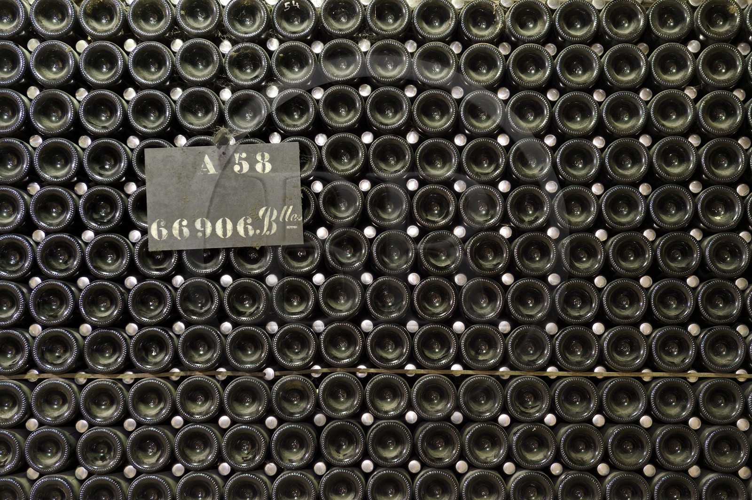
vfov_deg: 21.9
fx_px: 1294
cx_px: 376
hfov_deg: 32.4
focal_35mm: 62
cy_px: 250
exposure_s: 10
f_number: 5.6
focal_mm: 62
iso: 400
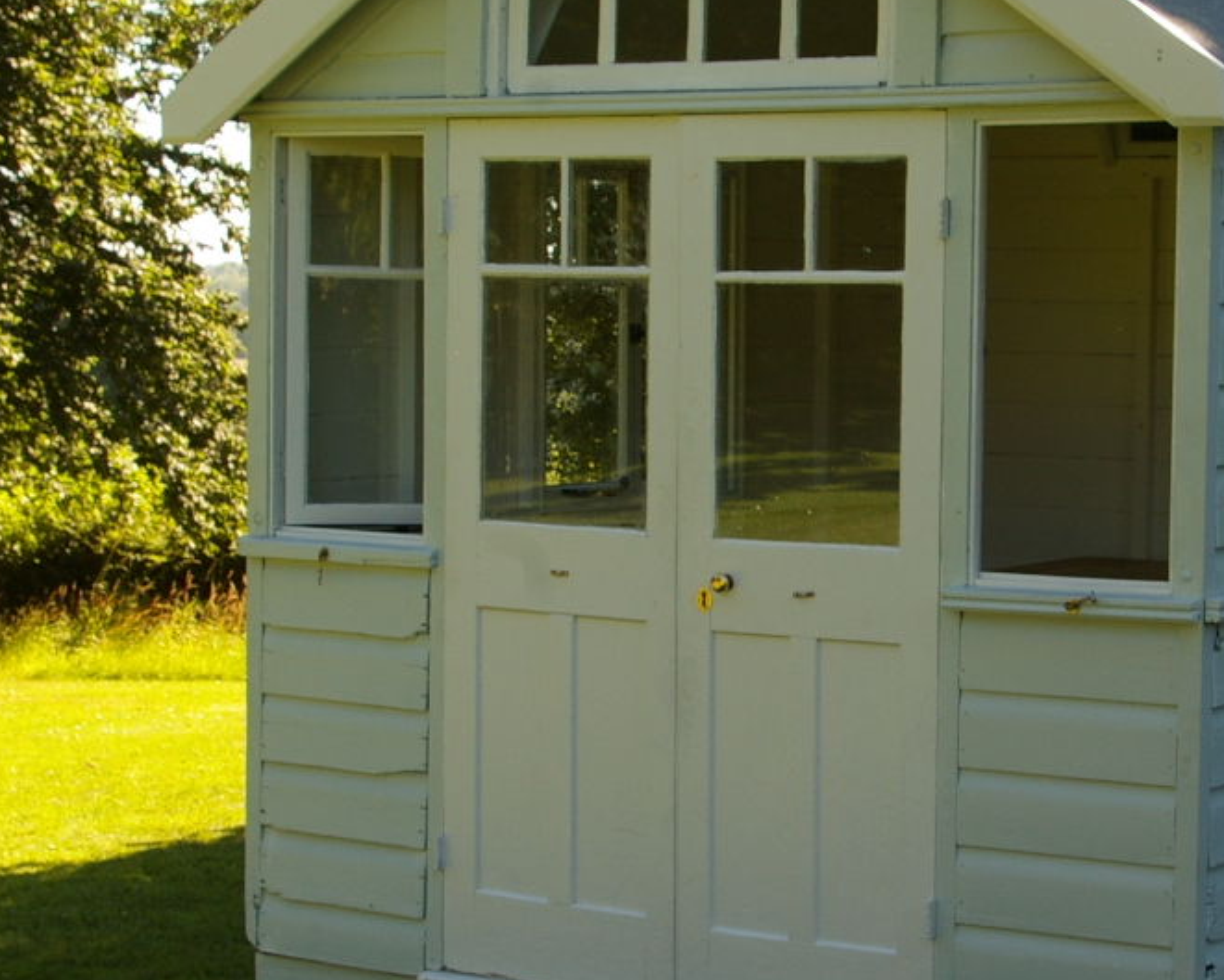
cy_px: 452
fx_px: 3080
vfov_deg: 18.1
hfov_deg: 22.3
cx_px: 876
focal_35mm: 85
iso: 200
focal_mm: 26
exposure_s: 1/90
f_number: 9.5
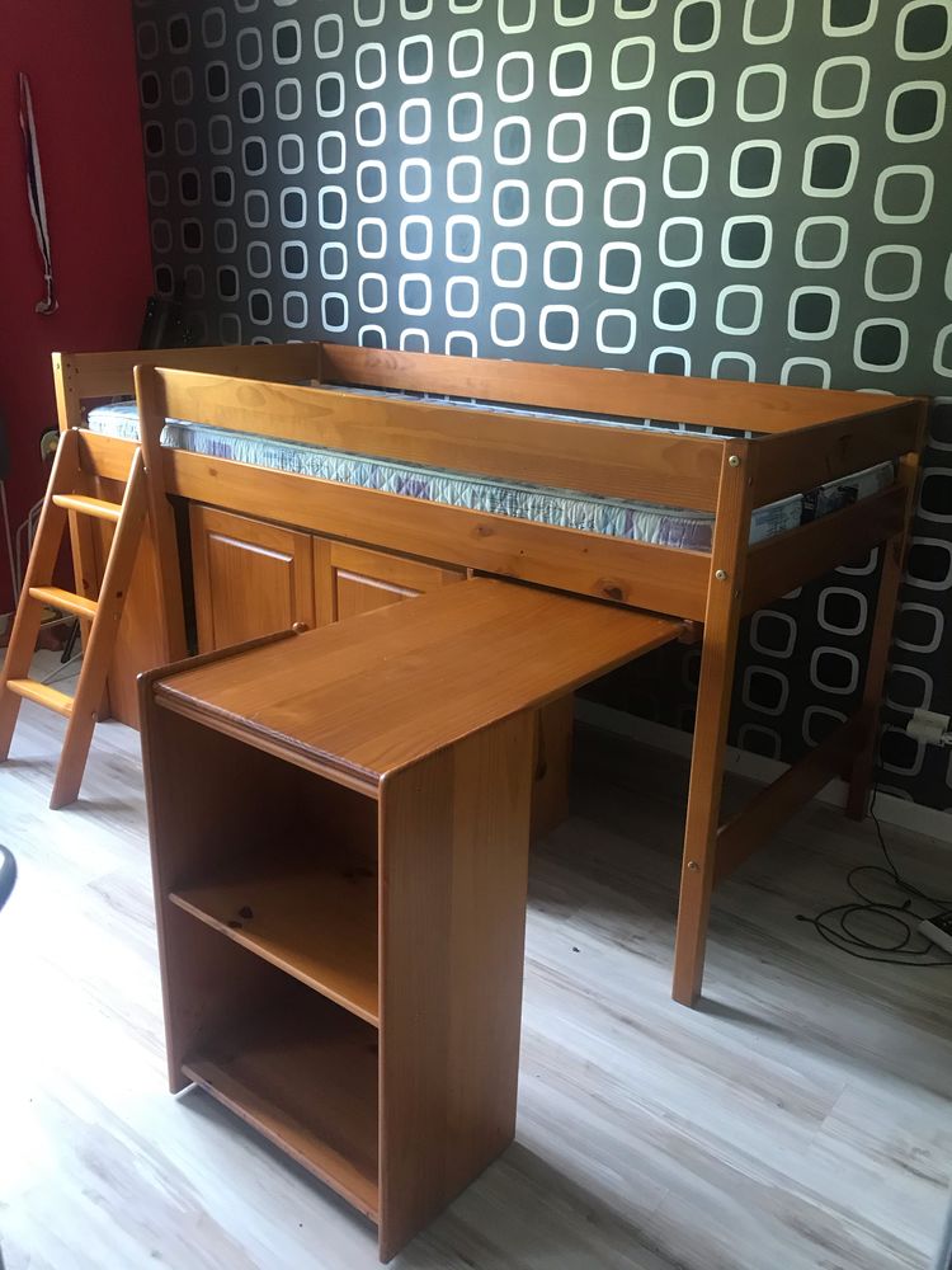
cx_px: 476
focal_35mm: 28
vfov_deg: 63.4
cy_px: 635
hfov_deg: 49.7
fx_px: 1027
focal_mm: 3.99
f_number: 1.8
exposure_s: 1/17
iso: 64
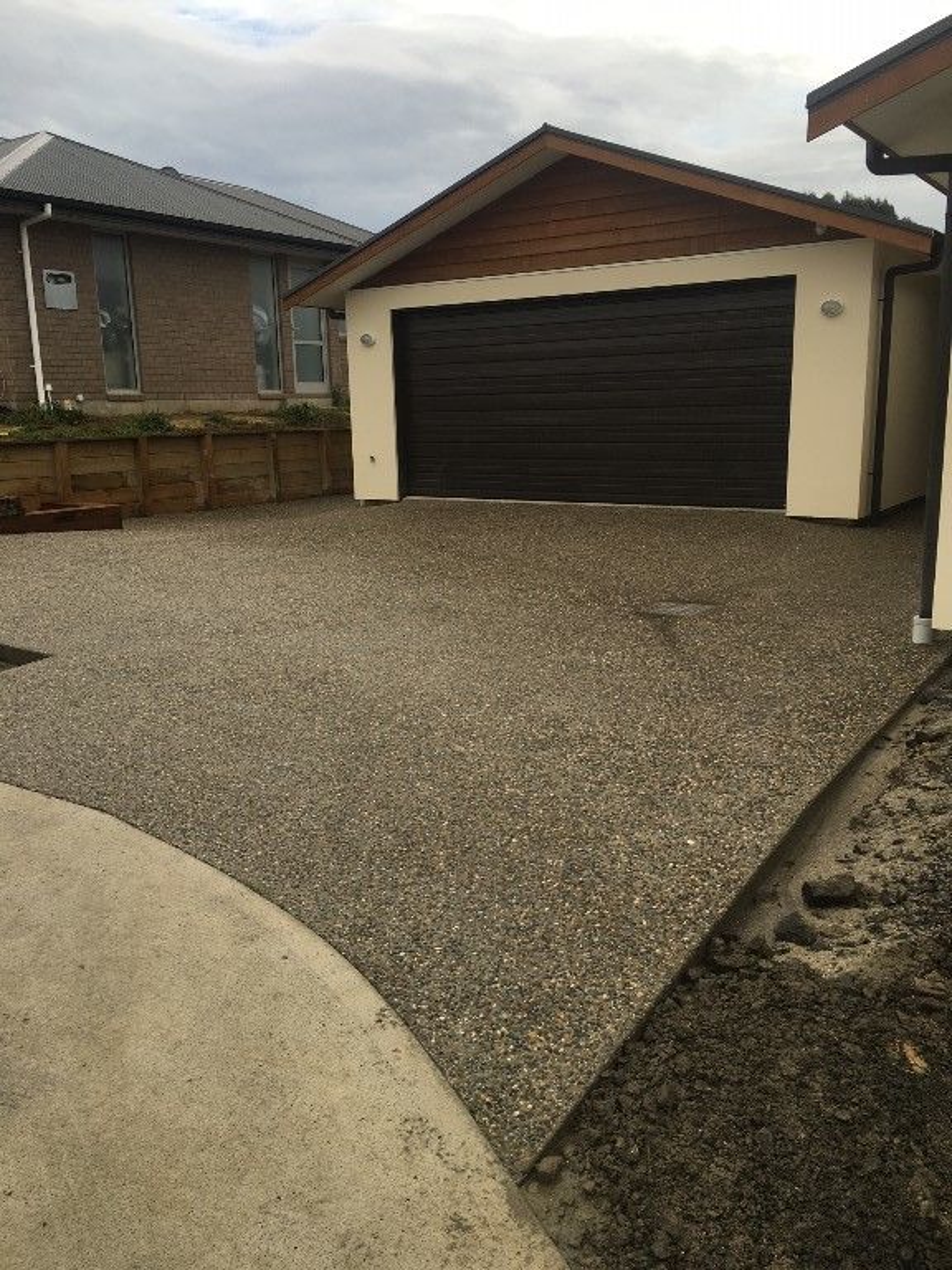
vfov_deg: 61.7
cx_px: 476
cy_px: 635
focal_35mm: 29
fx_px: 1063
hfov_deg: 48.2
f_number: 2.2
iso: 25
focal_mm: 4.15
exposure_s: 1/217
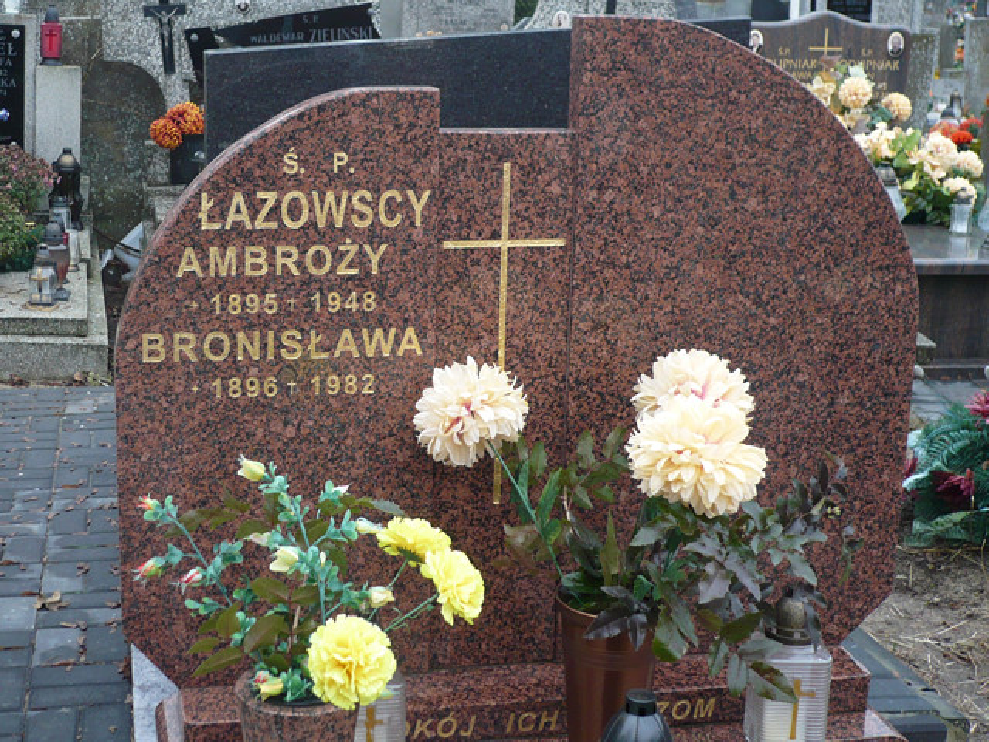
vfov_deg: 32.2
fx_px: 1286
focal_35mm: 45
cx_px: 494
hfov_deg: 42.1
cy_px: 371
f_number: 3.2
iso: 100
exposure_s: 1/60
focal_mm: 7.5
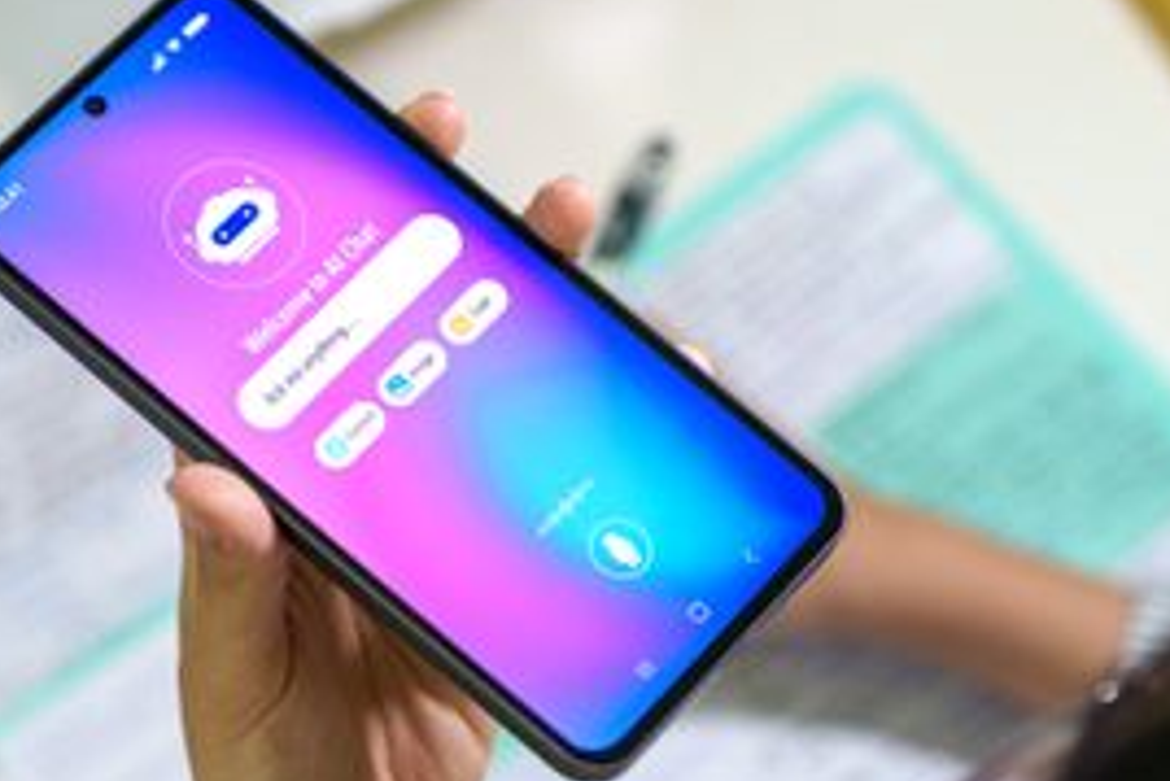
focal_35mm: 140
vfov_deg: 9.8
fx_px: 4552
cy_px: 432
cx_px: 65
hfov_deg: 14.5
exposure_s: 1/125
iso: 400
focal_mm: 50
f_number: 2
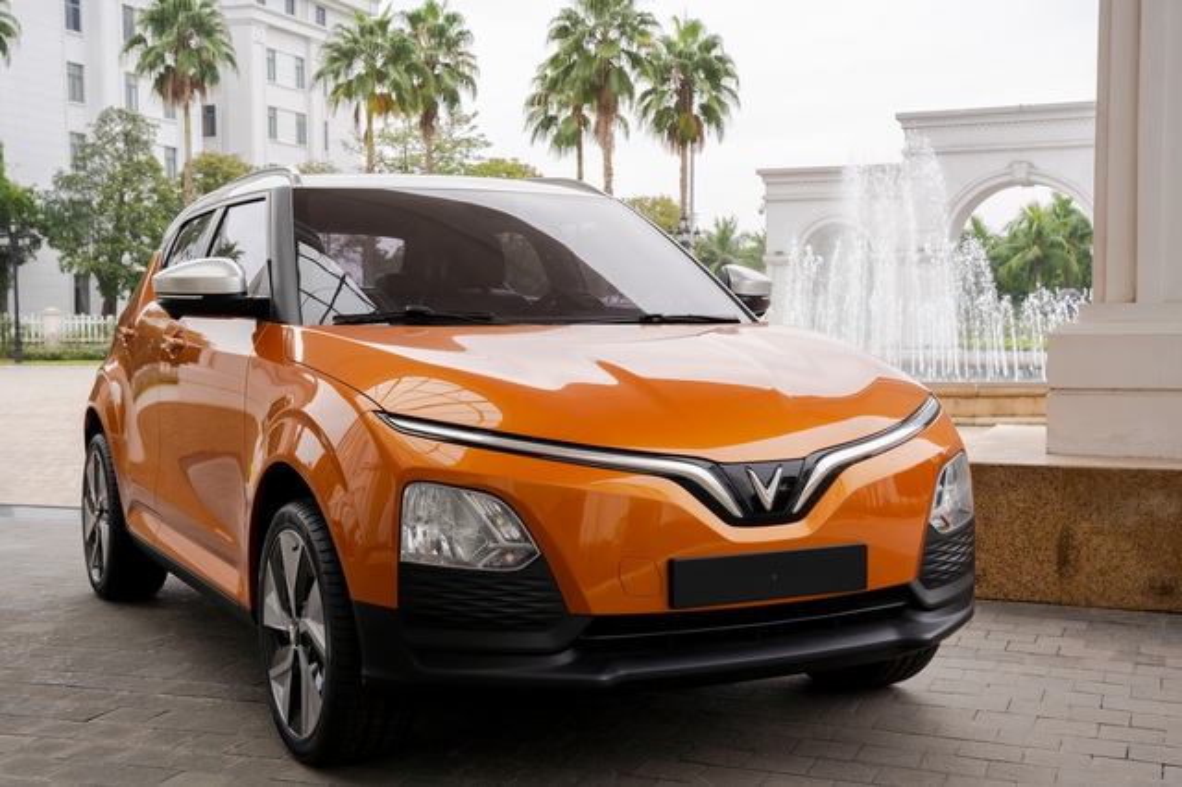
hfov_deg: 43.6
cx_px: 591
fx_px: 1477
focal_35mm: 45
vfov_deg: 29.8
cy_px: 394
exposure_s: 1/80
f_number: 10
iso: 100
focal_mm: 45
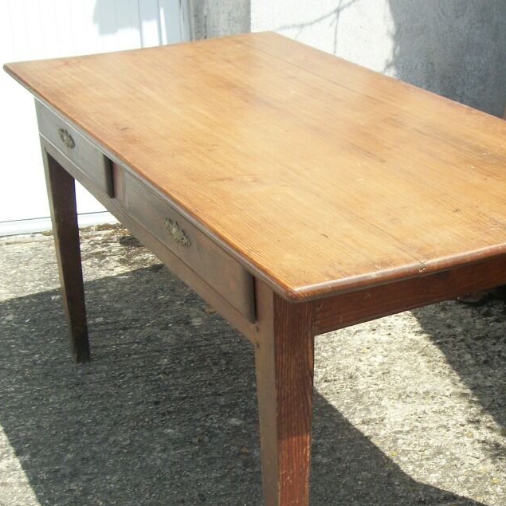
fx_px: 943
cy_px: 356
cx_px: 363
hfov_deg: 29.7
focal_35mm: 57
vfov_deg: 29.7
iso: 80
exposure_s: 1/125
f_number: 8.8
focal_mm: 5.7
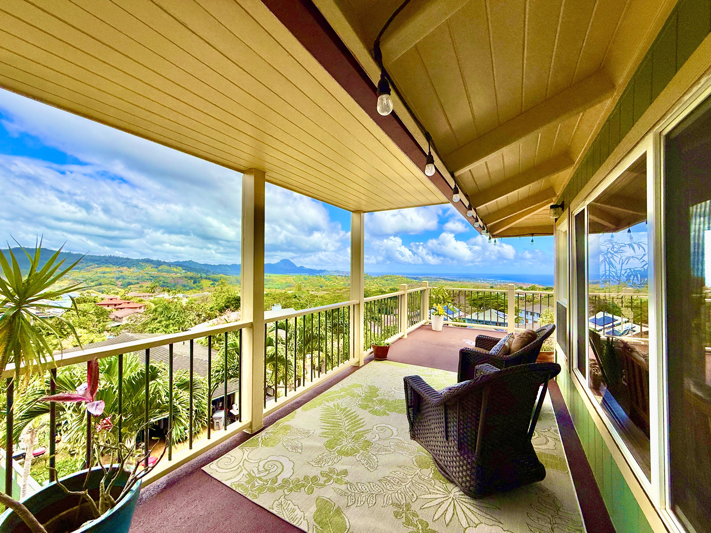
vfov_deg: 85.7
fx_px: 288
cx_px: 356
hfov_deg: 102.1
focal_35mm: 14
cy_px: 266
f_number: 2.2
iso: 50
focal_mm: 2.22
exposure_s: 1/1848
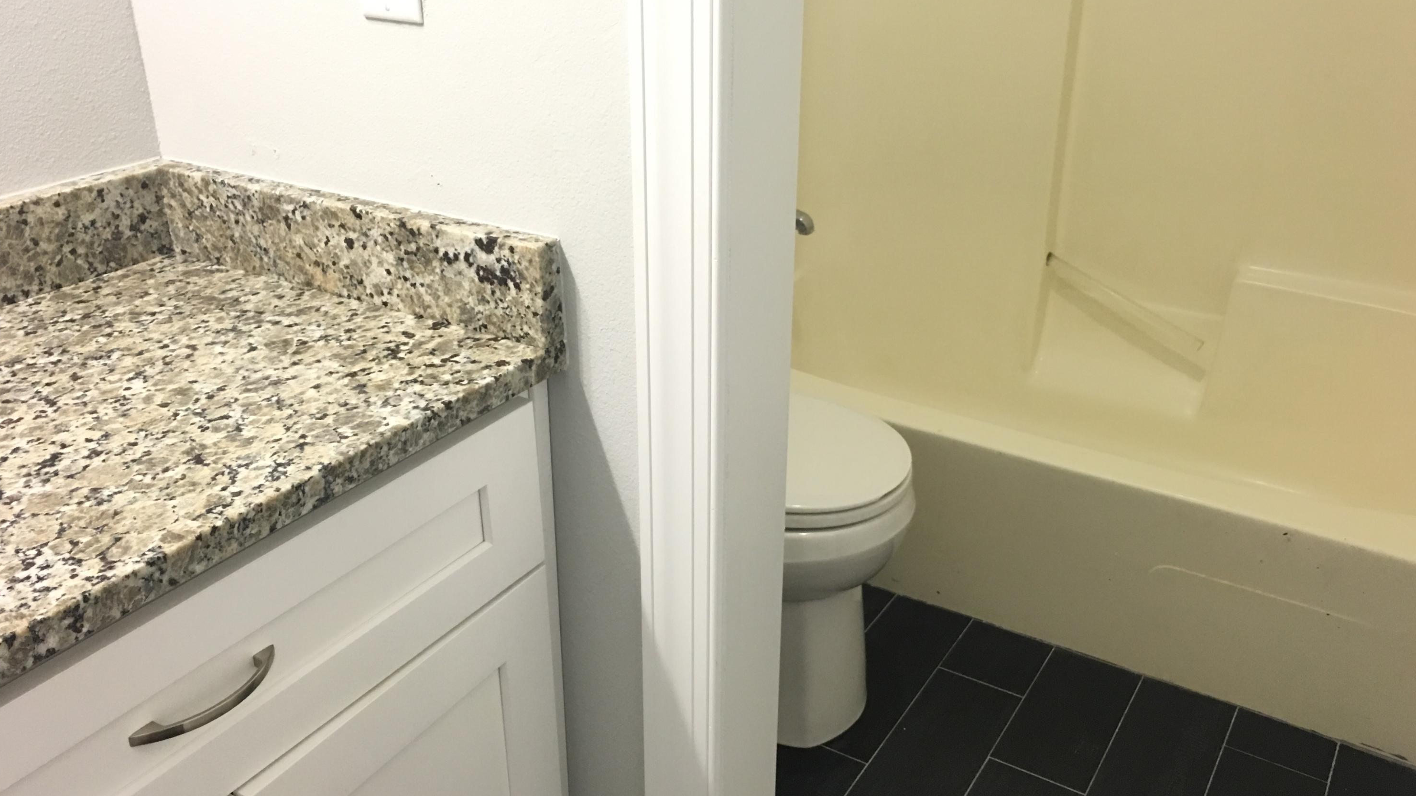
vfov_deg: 36.7
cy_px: 403
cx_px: 703
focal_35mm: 32
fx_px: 1201
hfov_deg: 61.0
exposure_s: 1/15
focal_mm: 4.15
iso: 80
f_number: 2.2
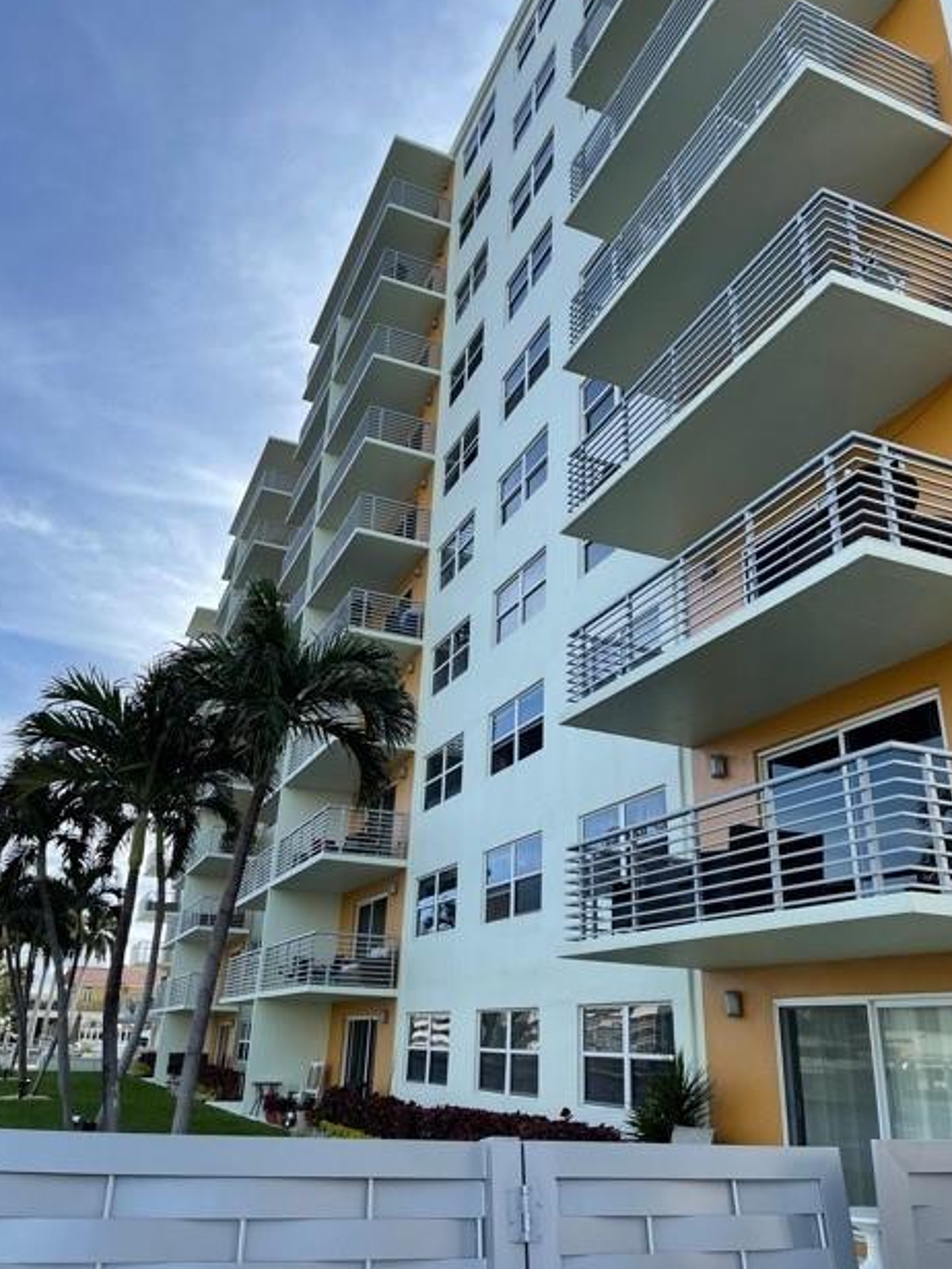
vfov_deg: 65.3
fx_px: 990
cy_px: 628
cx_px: 480
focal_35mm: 27
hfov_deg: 51.4
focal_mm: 5.1
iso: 32
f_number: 1.6
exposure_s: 1/2203
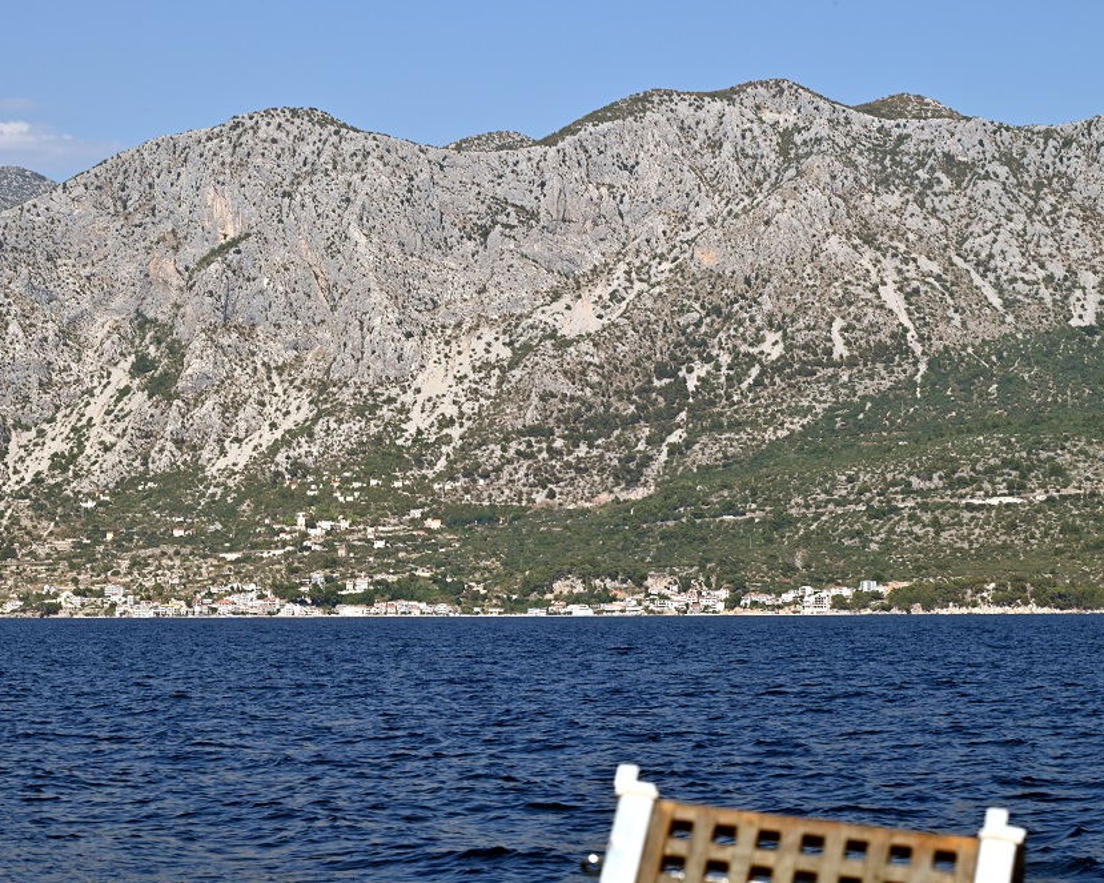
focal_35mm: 111
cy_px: 443
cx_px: 585
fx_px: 3626
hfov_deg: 17.3
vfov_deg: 13.9
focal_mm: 98
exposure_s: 1/160
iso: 100
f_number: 16
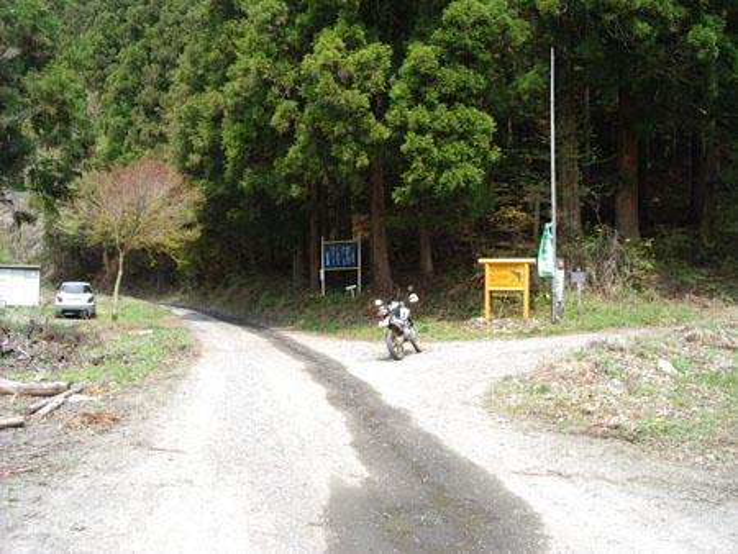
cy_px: 277
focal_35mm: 38
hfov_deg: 49.0
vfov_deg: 37.8
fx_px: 811
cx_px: 369
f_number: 4.8
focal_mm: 5.8
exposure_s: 1/125
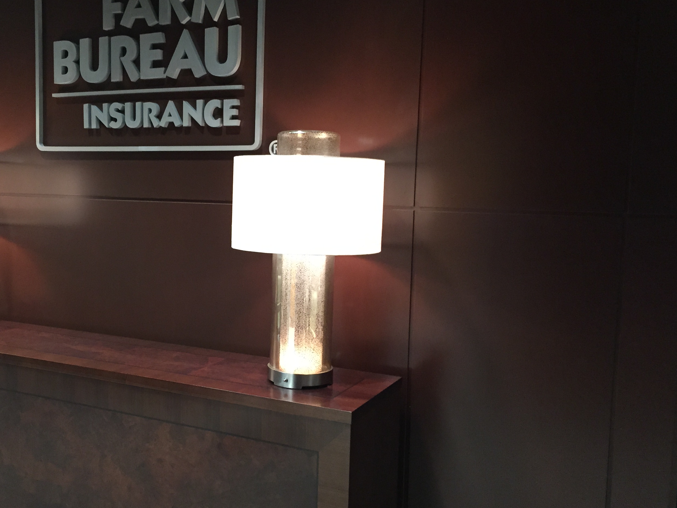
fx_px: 743
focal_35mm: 38
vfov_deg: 37.7
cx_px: 245
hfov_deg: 48.4
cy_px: 255
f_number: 2.2
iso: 250
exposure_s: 1/30
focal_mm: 4.15
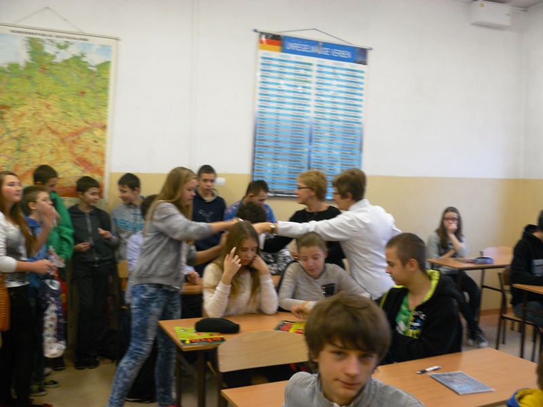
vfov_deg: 39.7
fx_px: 565
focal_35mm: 36
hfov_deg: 51.4
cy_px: 204
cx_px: 272
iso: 200
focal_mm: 6
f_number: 2.8
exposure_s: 1/25
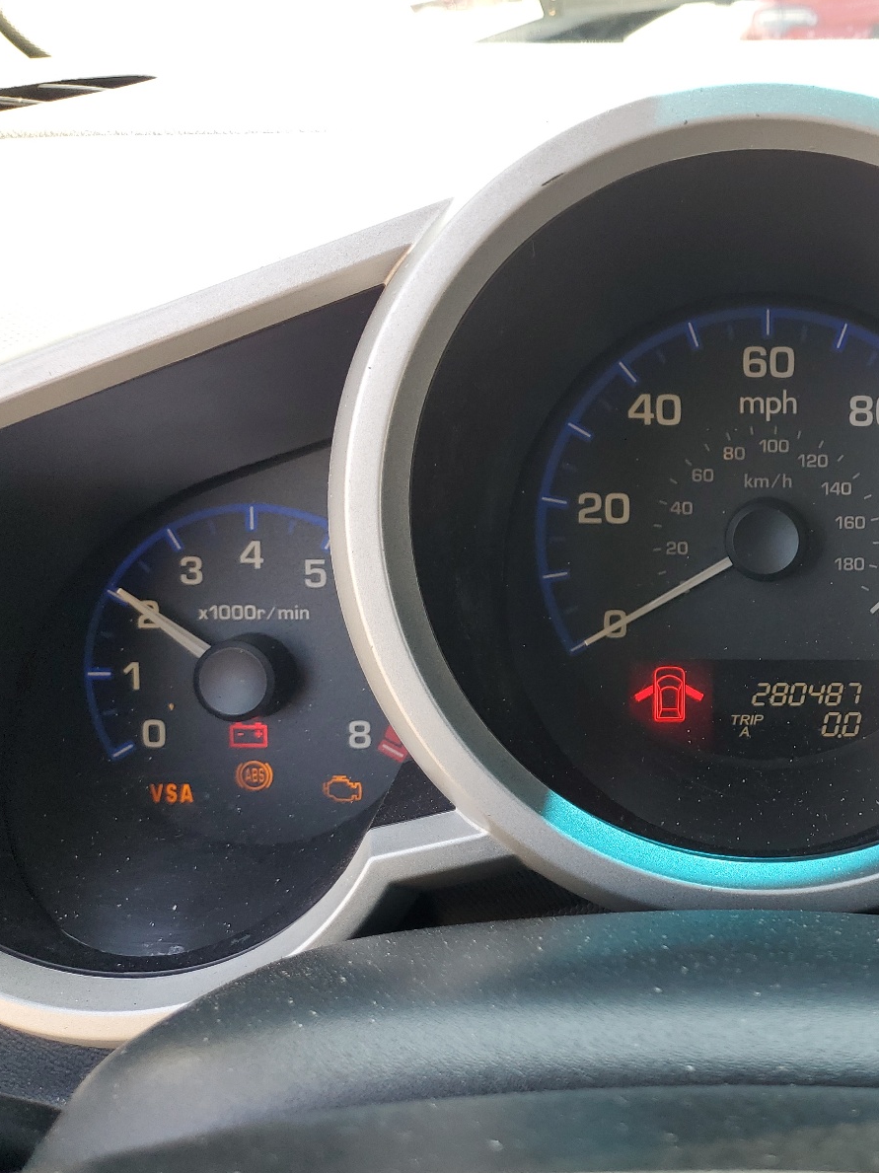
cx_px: 763
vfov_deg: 52.6
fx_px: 1186
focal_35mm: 35
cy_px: 591
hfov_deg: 38.4
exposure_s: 1/167
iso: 50
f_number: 1.5
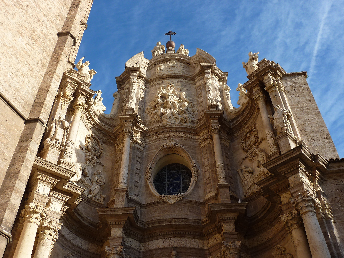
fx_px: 368
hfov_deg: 50.1
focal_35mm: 37
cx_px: 172
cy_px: 129
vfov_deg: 38.7
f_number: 4
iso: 80
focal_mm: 6.1
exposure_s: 1/320
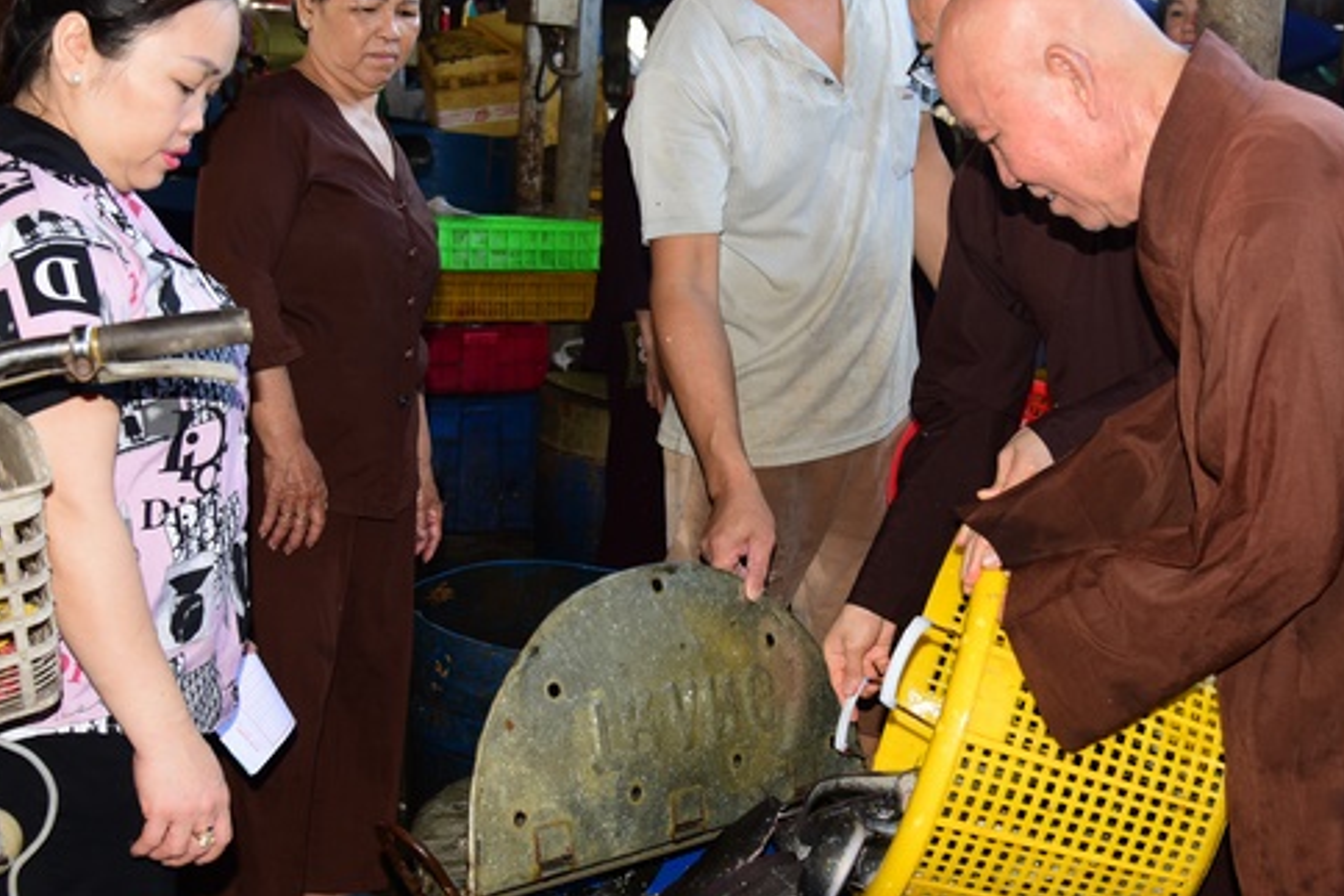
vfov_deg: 26.5
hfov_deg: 38.8
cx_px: 750
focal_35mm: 51
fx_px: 1904
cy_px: 436
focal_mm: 38
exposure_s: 1/60
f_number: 5
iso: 500
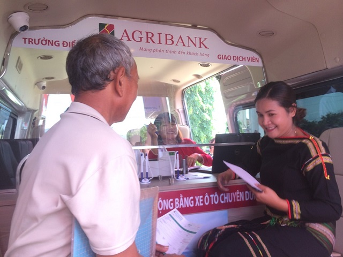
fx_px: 297
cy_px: 128
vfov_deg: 46.8
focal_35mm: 30
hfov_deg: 60.0
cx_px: 172
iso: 50
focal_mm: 4.12
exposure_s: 1/60
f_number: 2.2
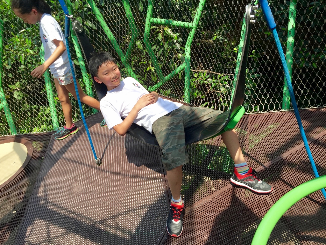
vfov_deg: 48.2
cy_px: 122
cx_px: 163
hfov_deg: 61.7
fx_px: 273
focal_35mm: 29
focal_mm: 4.15
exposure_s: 1/964
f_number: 2.2
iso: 32
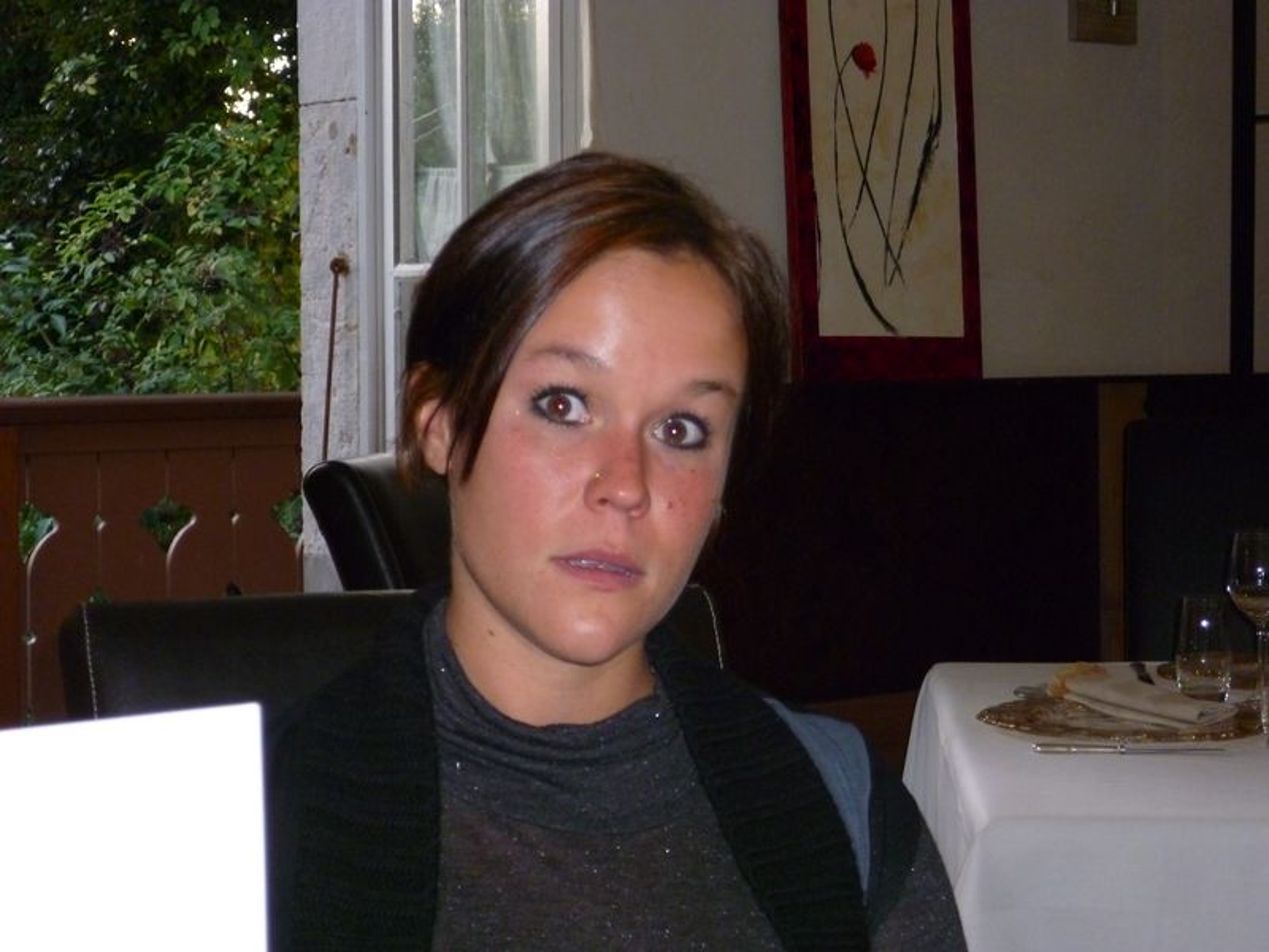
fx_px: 3226
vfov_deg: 16.8
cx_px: 634
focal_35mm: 88
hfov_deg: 22.3
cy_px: 476
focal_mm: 15.7
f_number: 5.1
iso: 400
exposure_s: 1/50
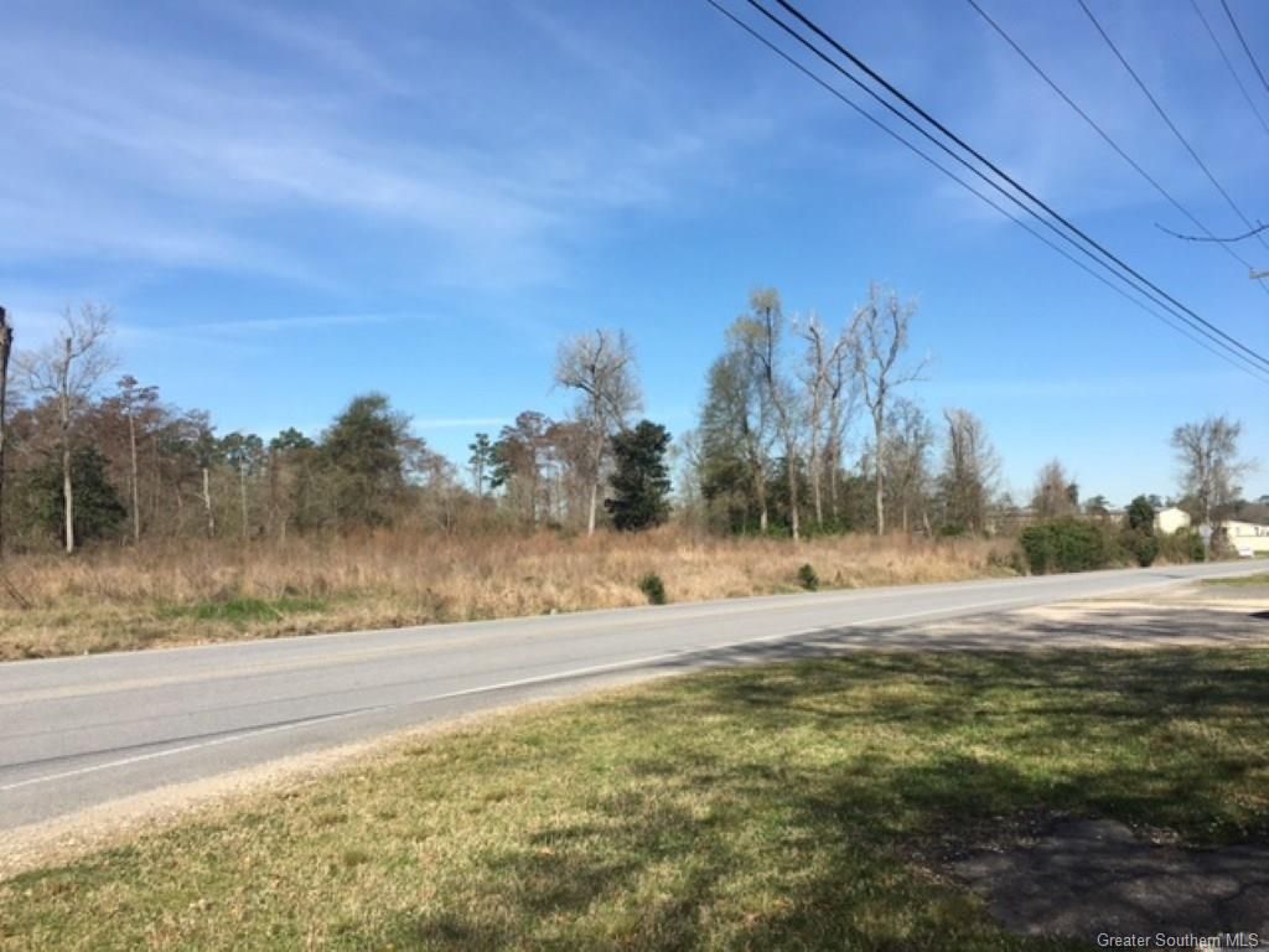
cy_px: 476
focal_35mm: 29
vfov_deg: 48.2
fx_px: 1063
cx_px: 634
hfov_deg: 61.7
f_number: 2.2
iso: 25
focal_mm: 4.15
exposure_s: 1/1603
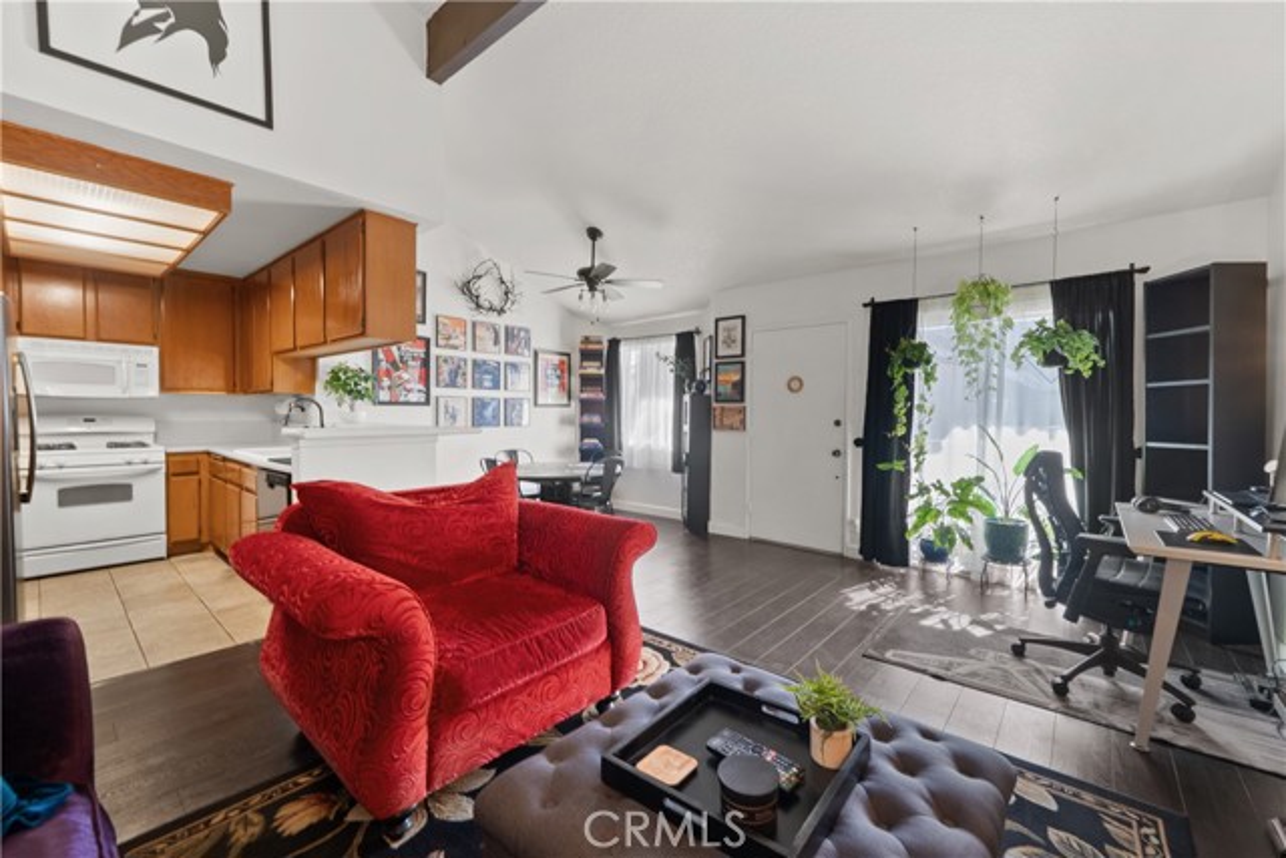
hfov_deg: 104.2
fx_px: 500
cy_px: 429
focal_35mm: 14
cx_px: 643
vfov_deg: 81.2
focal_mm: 14
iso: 100
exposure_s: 2
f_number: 10
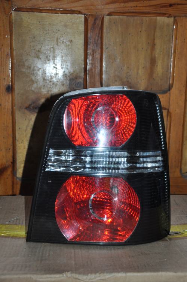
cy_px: 141
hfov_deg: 26.4
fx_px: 398
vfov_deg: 38.9
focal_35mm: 51
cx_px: 94
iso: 800
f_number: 4.2
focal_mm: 34
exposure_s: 1/60
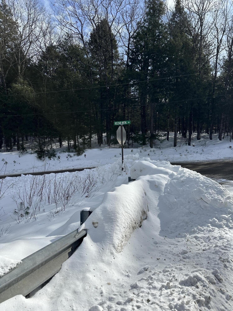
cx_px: 116
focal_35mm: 24
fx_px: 215
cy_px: 156
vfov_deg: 71.6
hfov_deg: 56.8
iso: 80
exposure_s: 1/7042
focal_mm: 6.86
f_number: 1.78
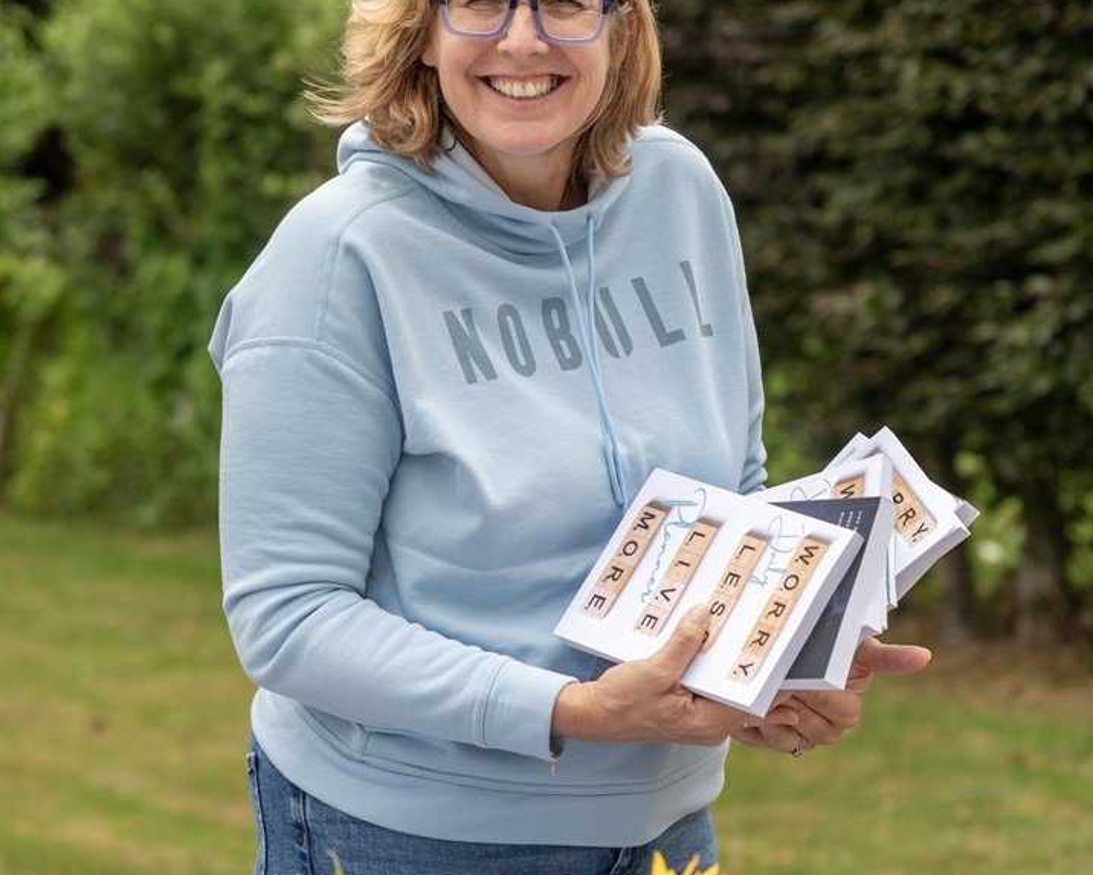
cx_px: 546
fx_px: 3753
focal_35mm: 116
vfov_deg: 13.3
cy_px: 513
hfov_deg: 16.6
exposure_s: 1/2500
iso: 800
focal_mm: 82
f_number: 4
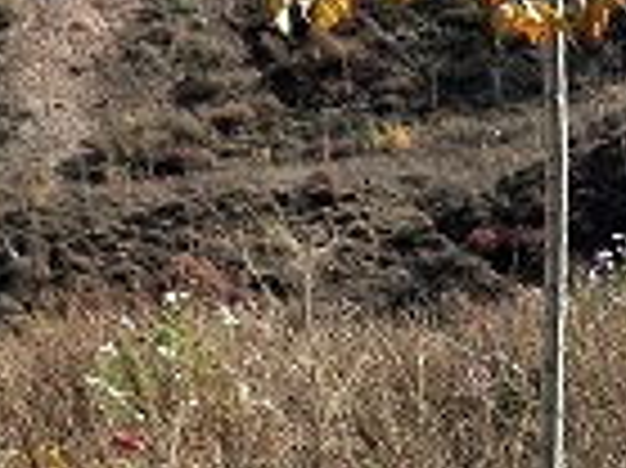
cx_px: 905
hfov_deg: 14.7
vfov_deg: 10.2
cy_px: 1114
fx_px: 2277
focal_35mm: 126
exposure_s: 1/904
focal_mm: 4.27
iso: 36
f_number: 1.7
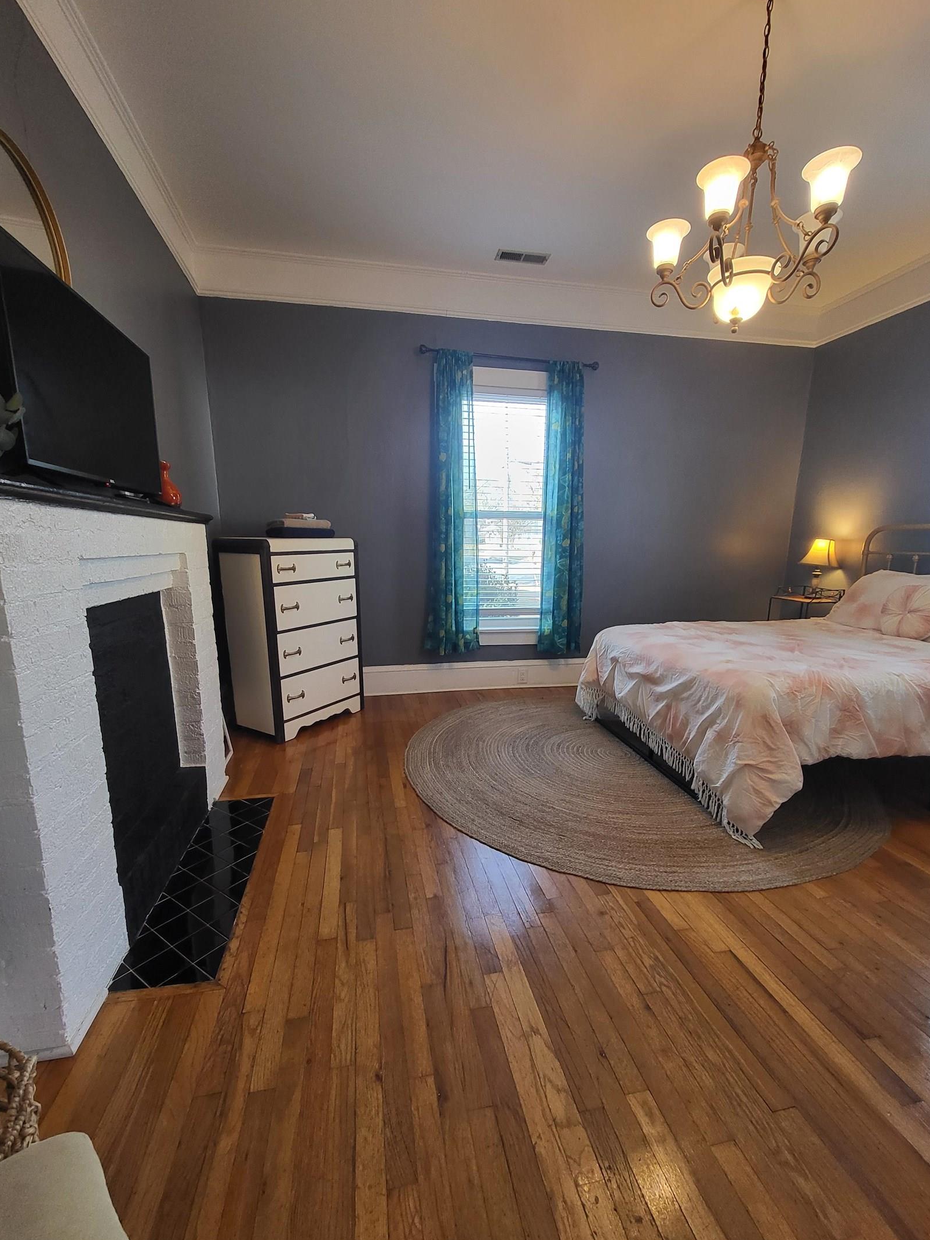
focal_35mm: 14
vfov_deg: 102.0
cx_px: 479
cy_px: 654
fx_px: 501
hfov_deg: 85.7
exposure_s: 1/60
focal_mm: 1.74
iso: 250
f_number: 2.2
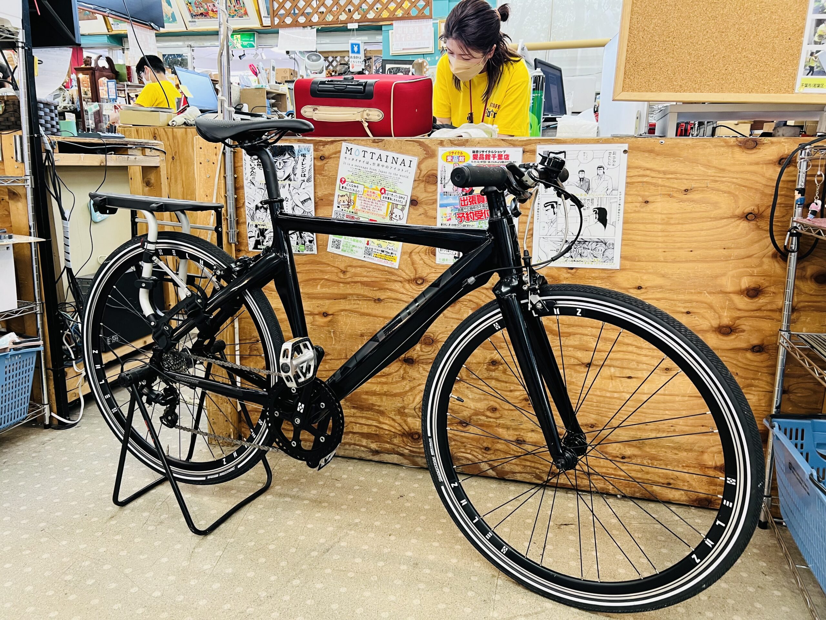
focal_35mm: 26
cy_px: 310
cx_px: 413
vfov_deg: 53.1
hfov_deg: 67.3
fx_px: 620
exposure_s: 1/50
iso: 80
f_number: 1.5
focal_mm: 5.7
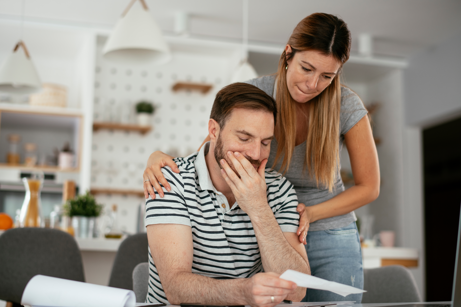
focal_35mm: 58
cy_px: 154
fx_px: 743
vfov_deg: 23.4
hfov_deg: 34.5
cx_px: 230
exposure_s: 1/640
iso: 320
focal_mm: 58
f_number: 2
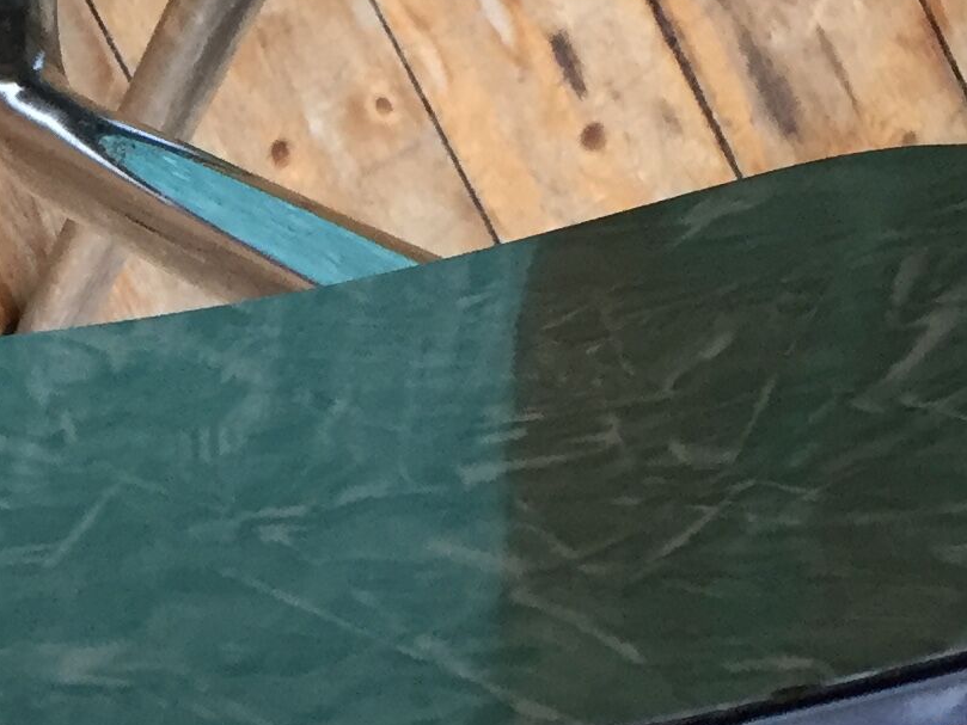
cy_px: 627
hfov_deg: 16.3
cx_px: -122
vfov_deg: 12.6
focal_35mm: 117
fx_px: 3269
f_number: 2.2
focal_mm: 4.15
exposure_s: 1/33
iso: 64
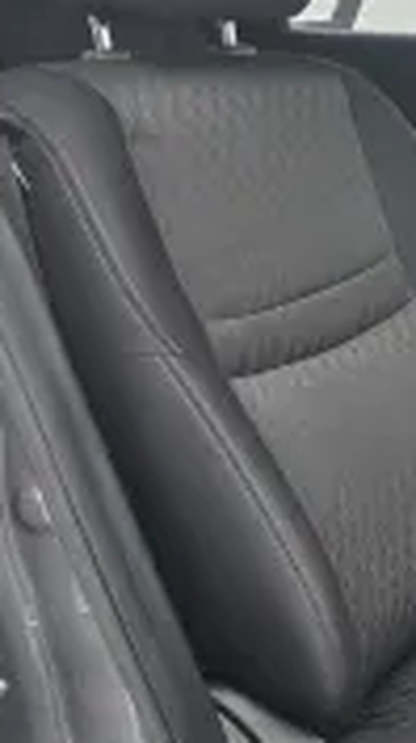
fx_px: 1004
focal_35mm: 51
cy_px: 382
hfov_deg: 19.4
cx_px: 677
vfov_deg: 40.6
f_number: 1.7
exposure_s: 1/180
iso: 125
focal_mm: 6.3
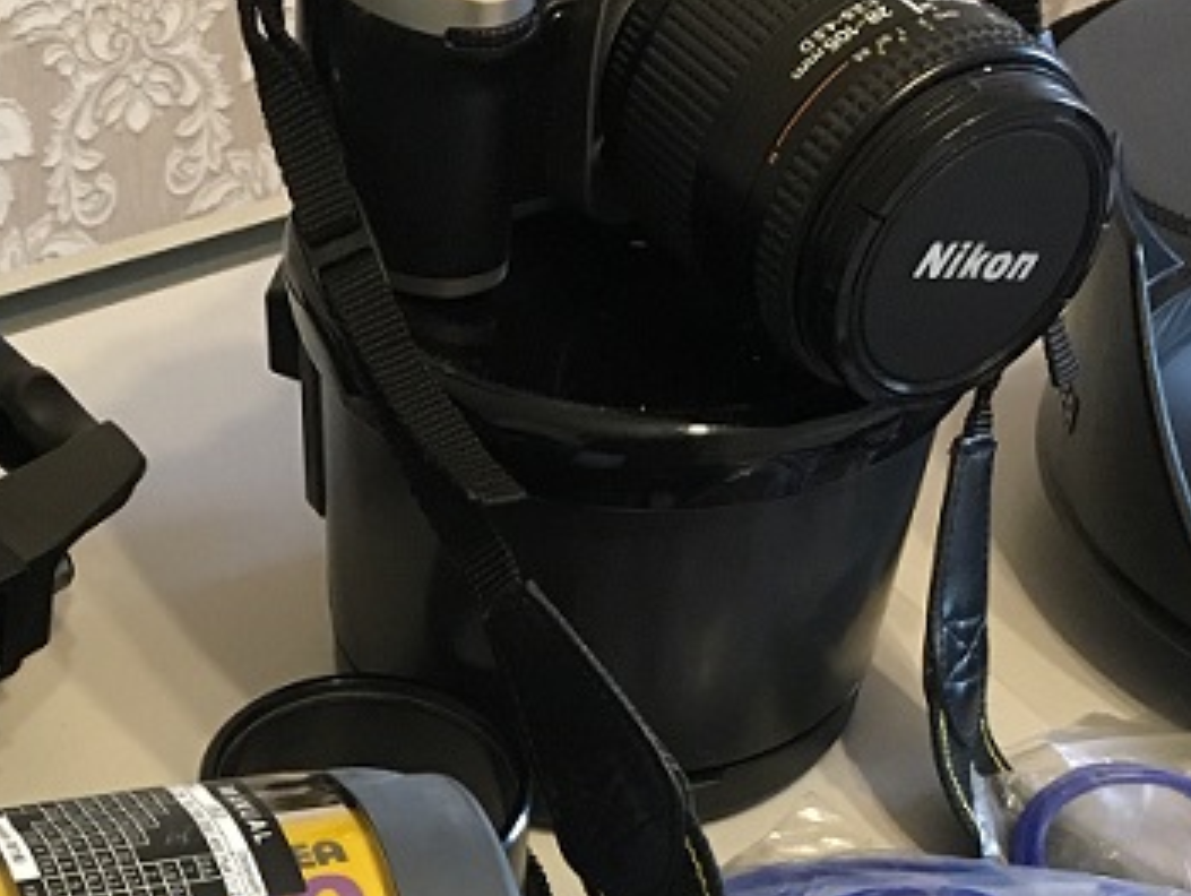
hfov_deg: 24.1
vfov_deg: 17.7
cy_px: 1033
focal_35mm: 80
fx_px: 2755
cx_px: 261
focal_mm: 4.15
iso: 200
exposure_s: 1/33
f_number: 2.2
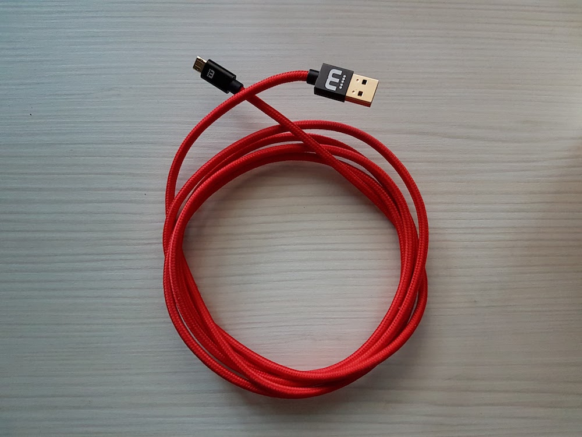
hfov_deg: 67.3
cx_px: 291
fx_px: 437
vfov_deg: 53.1
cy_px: 218
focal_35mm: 26
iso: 320
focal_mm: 4.2
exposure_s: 1/10
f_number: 1.7
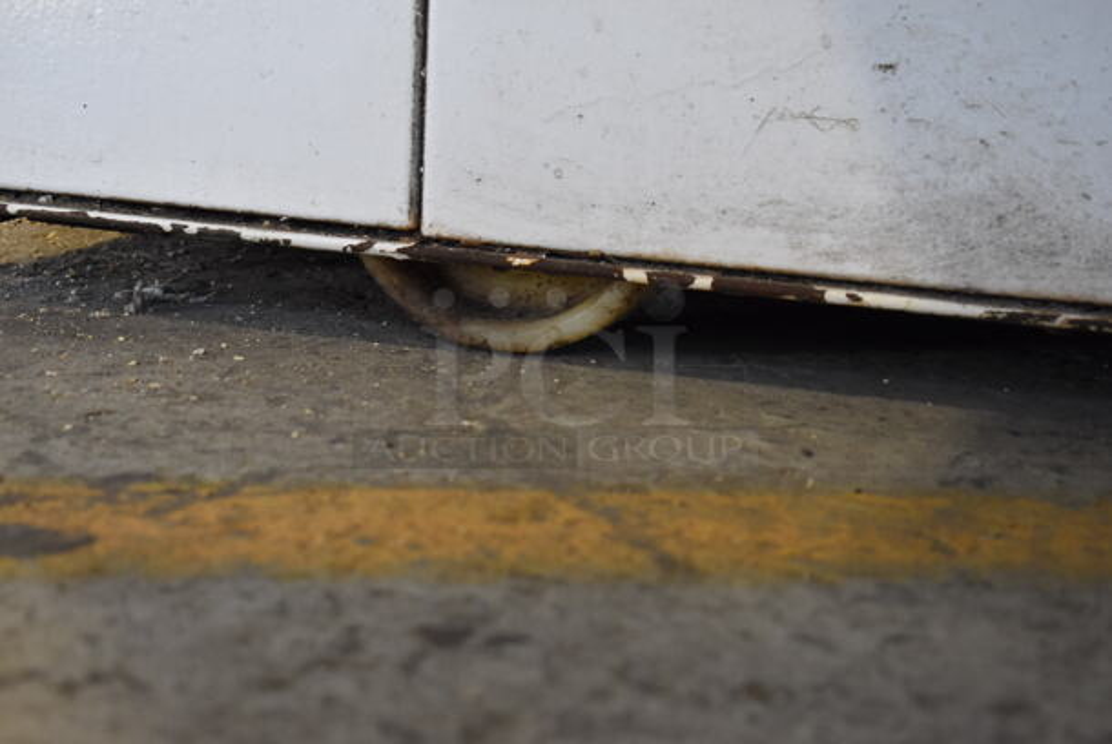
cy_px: 372
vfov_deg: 16.6
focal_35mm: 82
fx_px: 2551
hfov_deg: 24.6
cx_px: 556
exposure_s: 1/125
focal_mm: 55
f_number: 5.6
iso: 2000
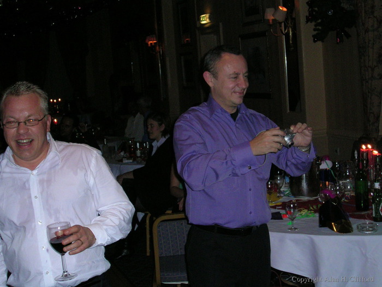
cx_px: 191
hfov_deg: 28.2
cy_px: 144
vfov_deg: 21.3
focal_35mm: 69
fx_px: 761
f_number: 3.7
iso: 200
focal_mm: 10.5
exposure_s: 1/60
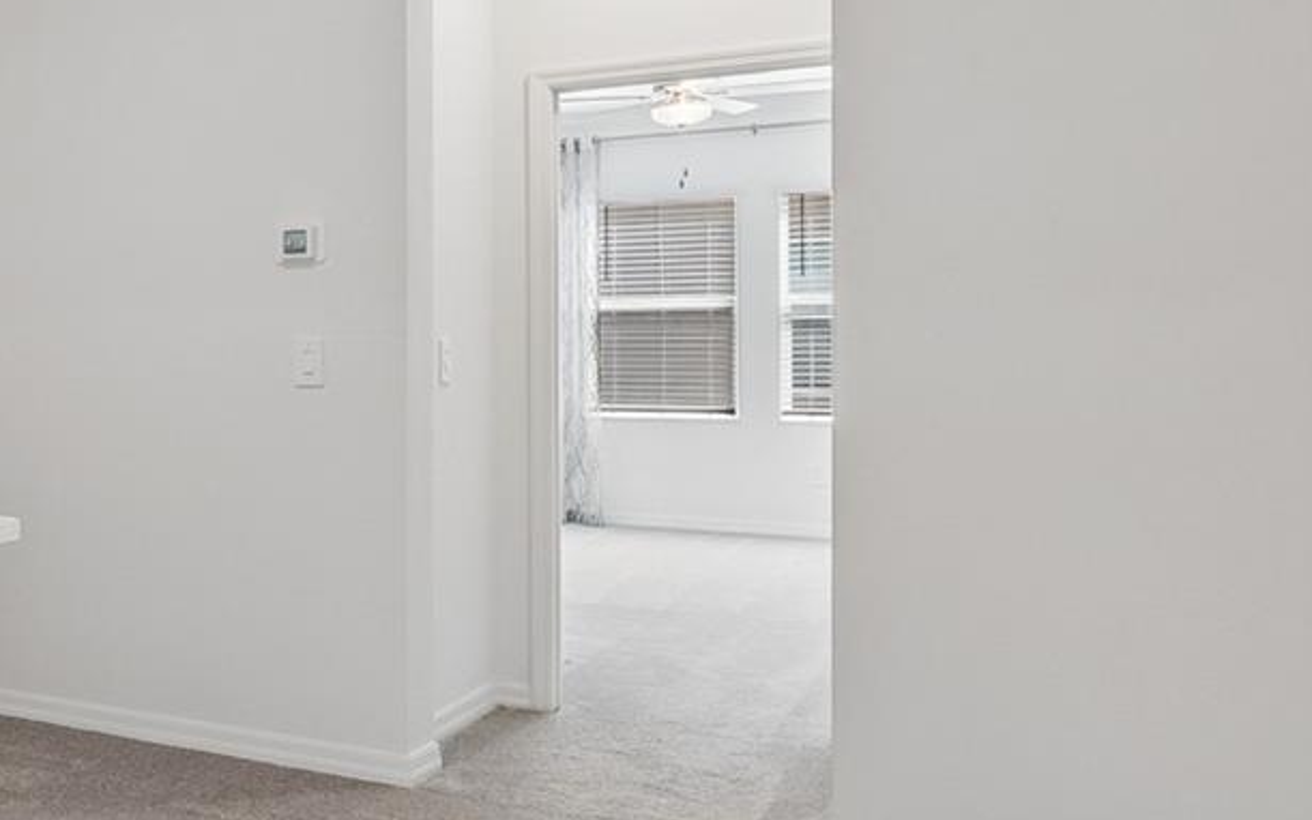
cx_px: -174
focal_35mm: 40
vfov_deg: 32.0
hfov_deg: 39.2
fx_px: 1430
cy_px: 354
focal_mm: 10
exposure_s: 1/3.33
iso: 100
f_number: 7.1
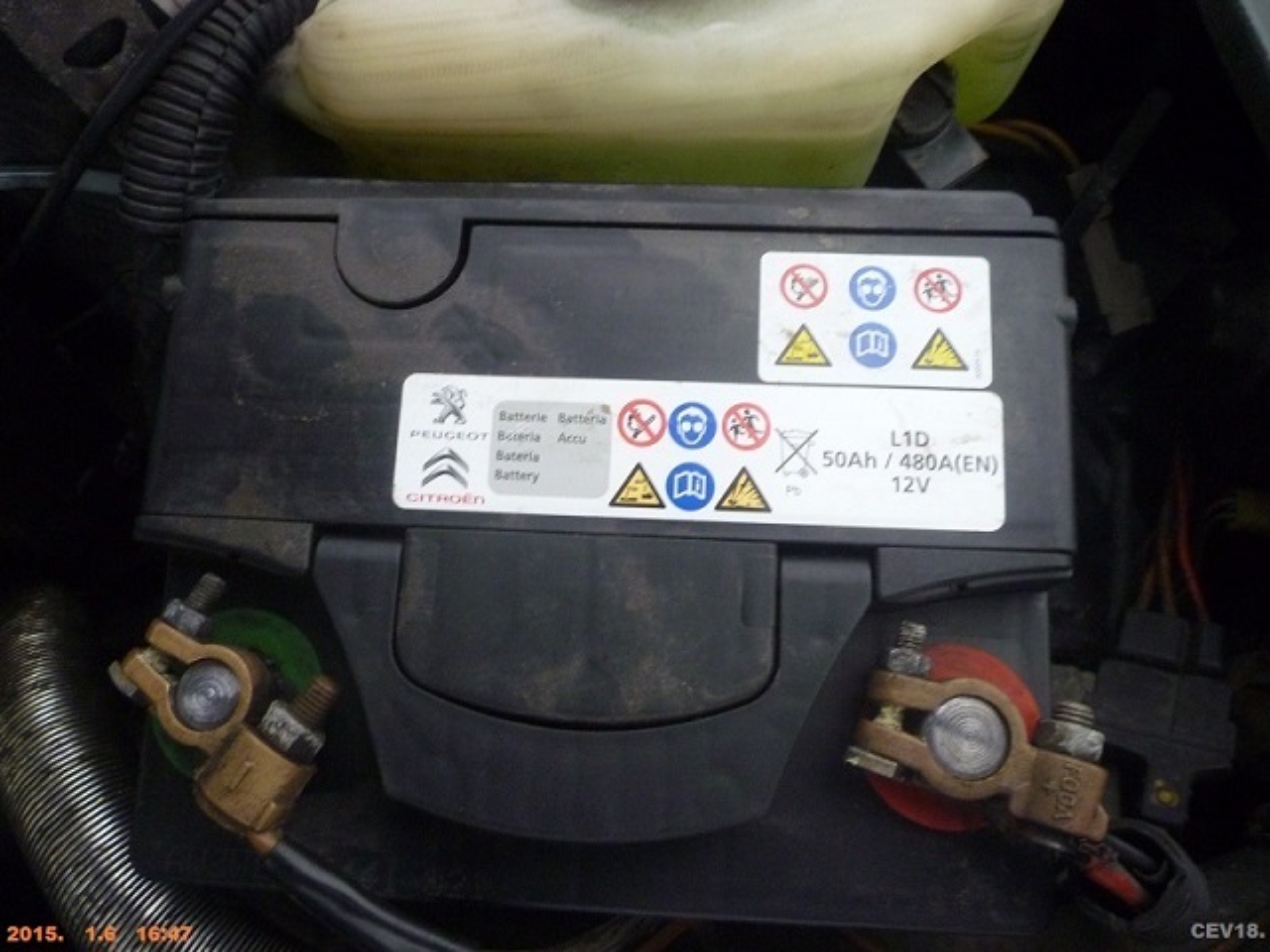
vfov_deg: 48.2
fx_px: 1064
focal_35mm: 29
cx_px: 635
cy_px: 476
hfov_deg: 61.7
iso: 400
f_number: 3.3
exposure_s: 1/30
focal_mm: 5.2
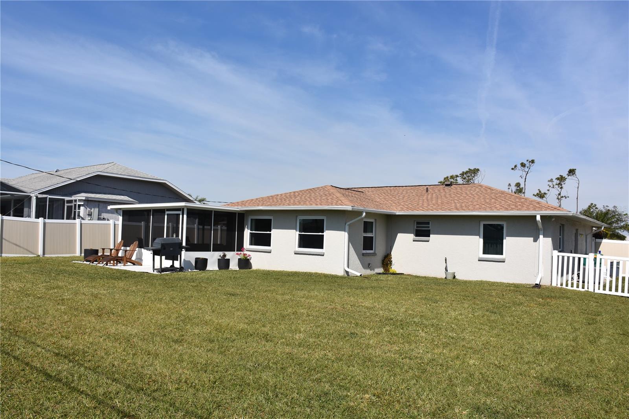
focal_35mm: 27
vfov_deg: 47.9
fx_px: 472
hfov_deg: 67.4
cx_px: 314
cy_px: 210
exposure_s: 1/500
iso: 125
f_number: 8
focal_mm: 18
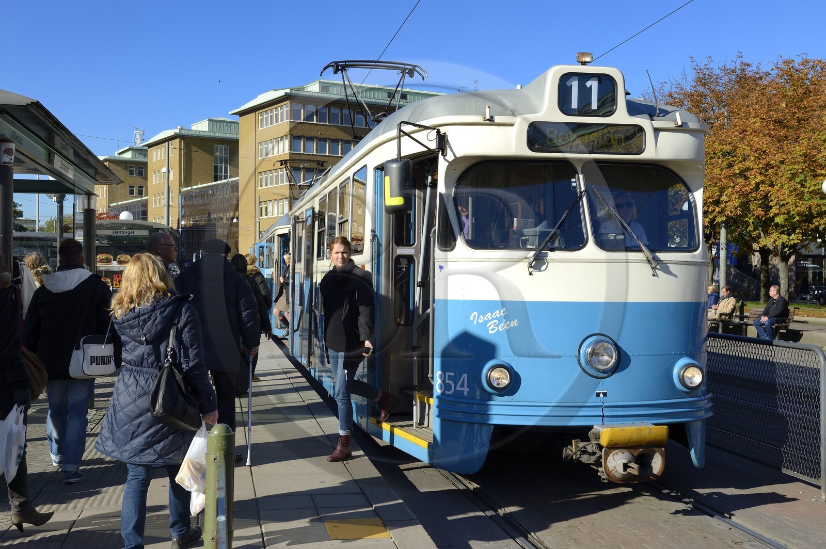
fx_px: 1032
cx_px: 413
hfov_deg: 43.6
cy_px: 274
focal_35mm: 45
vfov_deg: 29.8
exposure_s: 1/400
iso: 200
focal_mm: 45
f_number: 9
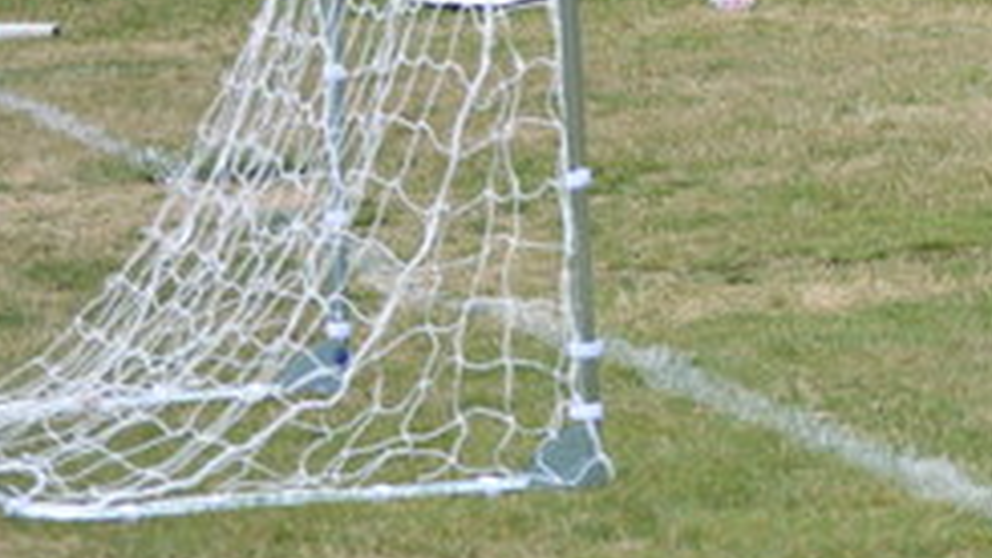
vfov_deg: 3.9
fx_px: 8104
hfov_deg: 6.9
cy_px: -24
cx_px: 1405
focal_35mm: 308
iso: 400
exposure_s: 1/1000
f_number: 4.5
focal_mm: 60
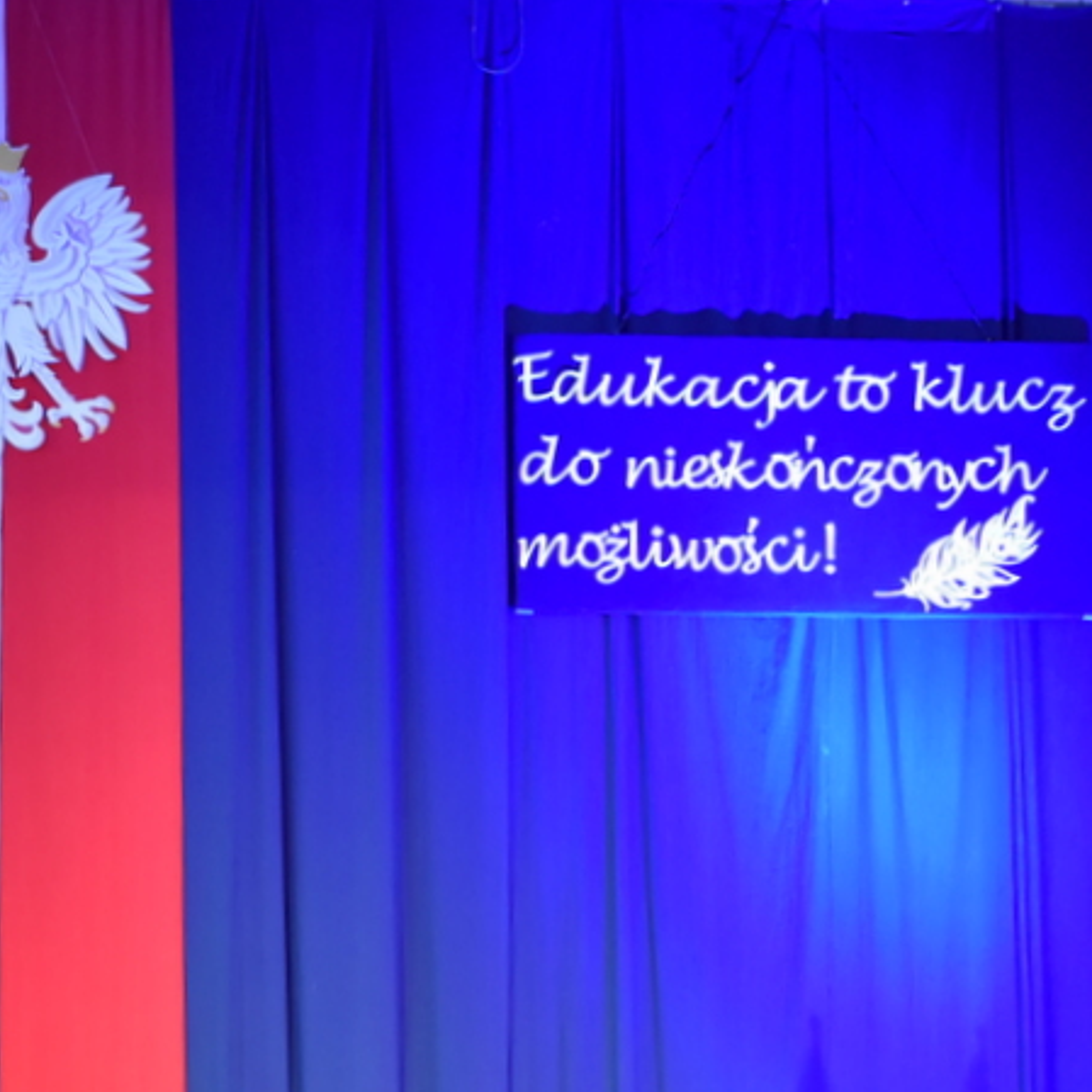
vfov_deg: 22.7
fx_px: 2677
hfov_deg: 23.1
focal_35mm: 75
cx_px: 513
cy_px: 913
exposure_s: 1/60
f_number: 3.8
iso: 2200
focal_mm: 22
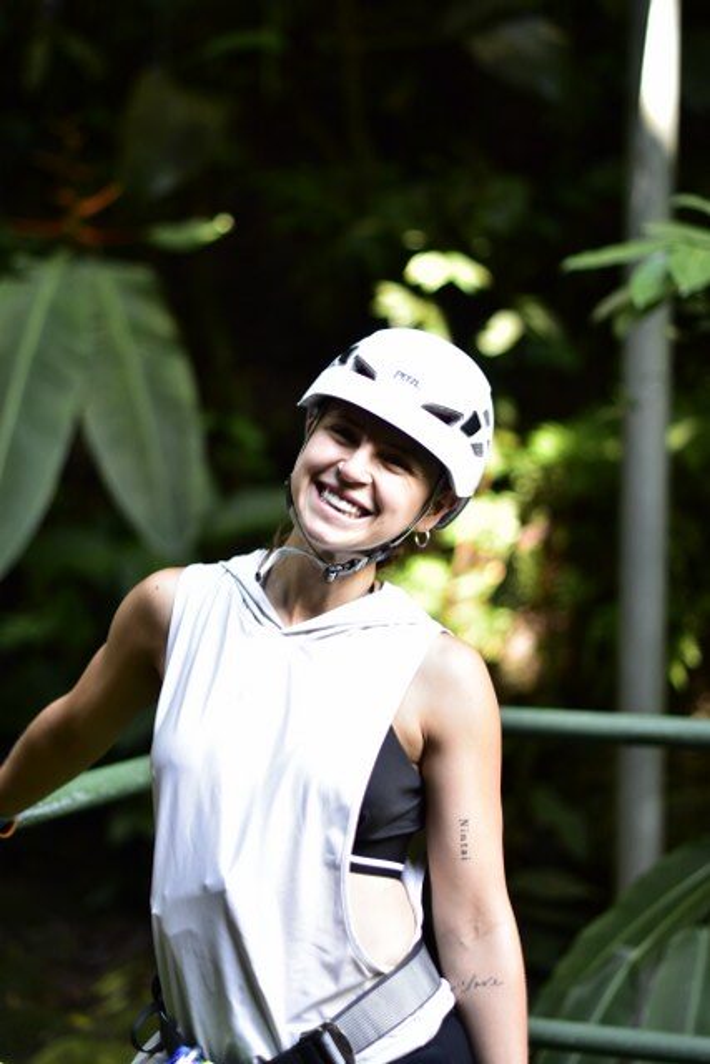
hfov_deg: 18.2
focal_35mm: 75
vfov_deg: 27.0
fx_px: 2217
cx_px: 355
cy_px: 532
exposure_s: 1/250
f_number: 1.4
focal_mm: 50
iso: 250
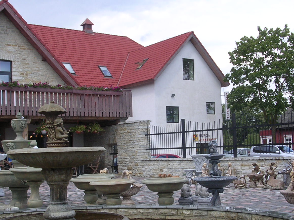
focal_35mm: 52
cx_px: 146
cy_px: 139
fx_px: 442
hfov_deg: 36.8
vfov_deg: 27.9
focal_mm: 5.8
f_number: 5.6
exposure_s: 1/148
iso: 100
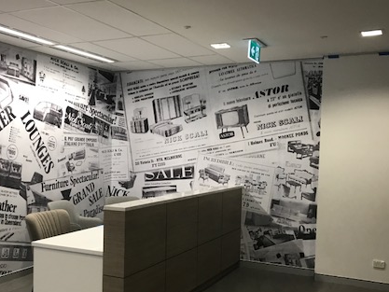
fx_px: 483
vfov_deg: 33.5
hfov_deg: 43.6
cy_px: 179
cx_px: 156
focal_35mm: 43
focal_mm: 3.99
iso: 40
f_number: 1.8
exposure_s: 1/25
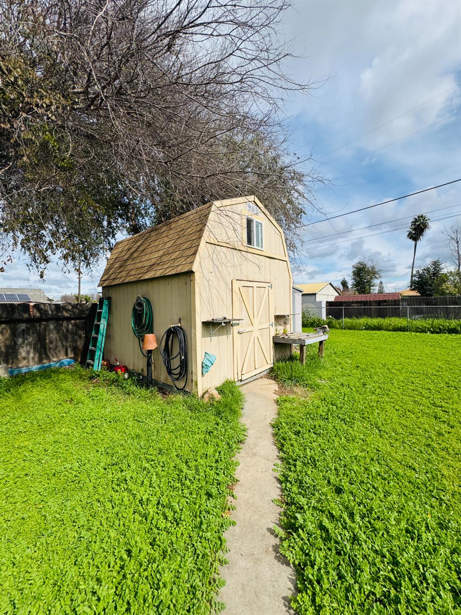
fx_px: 249
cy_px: 308
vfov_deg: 102.1
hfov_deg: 85.7
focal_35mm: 14
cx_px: 230
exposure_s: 1/2874
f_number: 2.2
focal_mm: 2.22
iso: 40
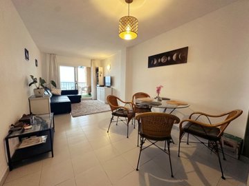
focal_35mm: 14
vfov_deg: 85.7
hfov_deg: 102.1
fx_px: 101
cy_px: 93
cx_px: 124
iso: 160
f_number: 2.2
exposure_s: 1/50
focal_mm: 2.22
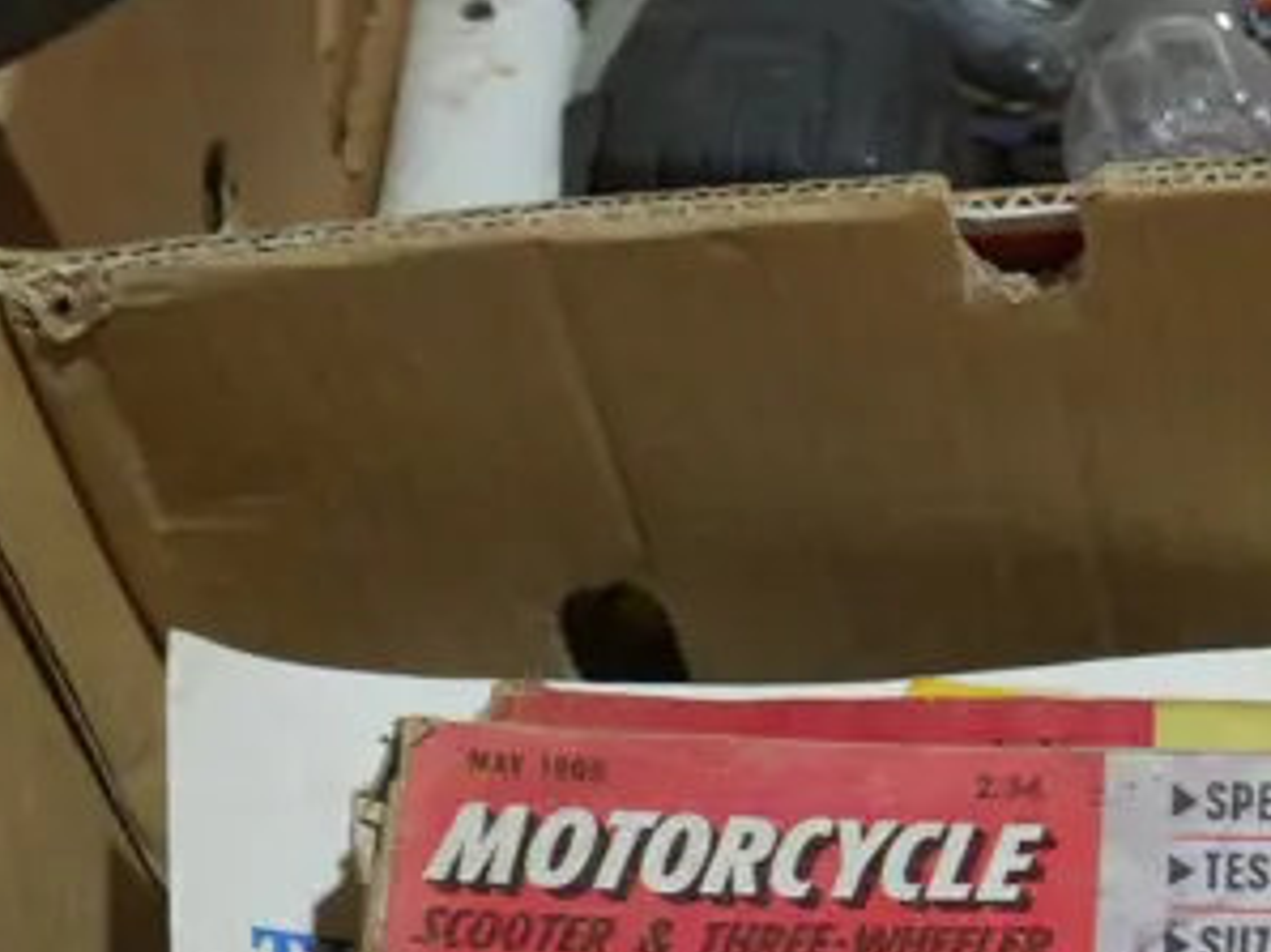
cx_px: 1616
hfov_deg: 16.0
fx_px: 4292
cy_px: 1635
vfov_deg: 11.8
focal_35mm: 117
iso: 400
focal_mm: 17
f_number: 5.6
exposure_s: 1/60
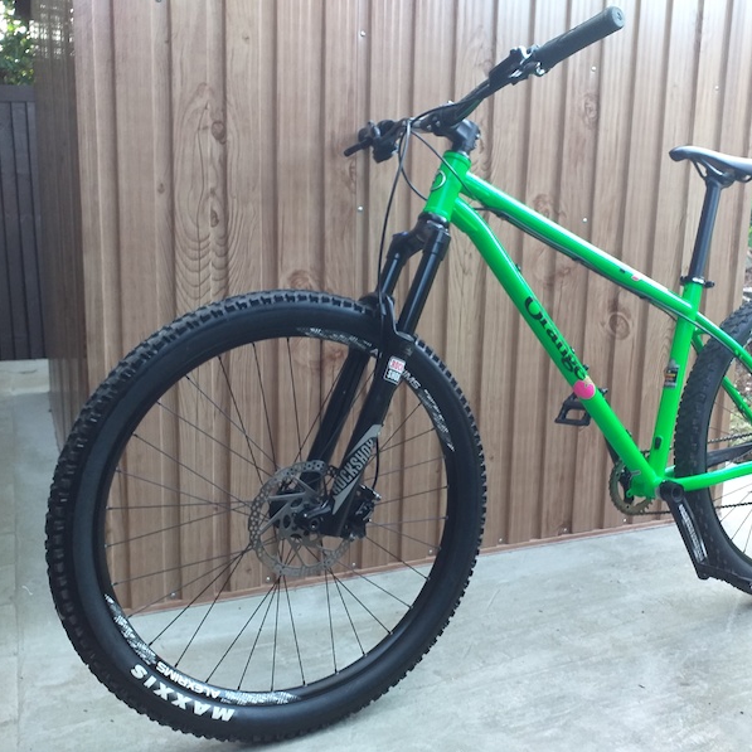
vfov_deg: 51.1
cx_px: 448
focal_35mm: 32
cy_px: 377
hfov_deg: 50.8
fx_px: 786
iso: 80
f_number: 1.9
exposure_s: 1/50
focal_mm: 3.6
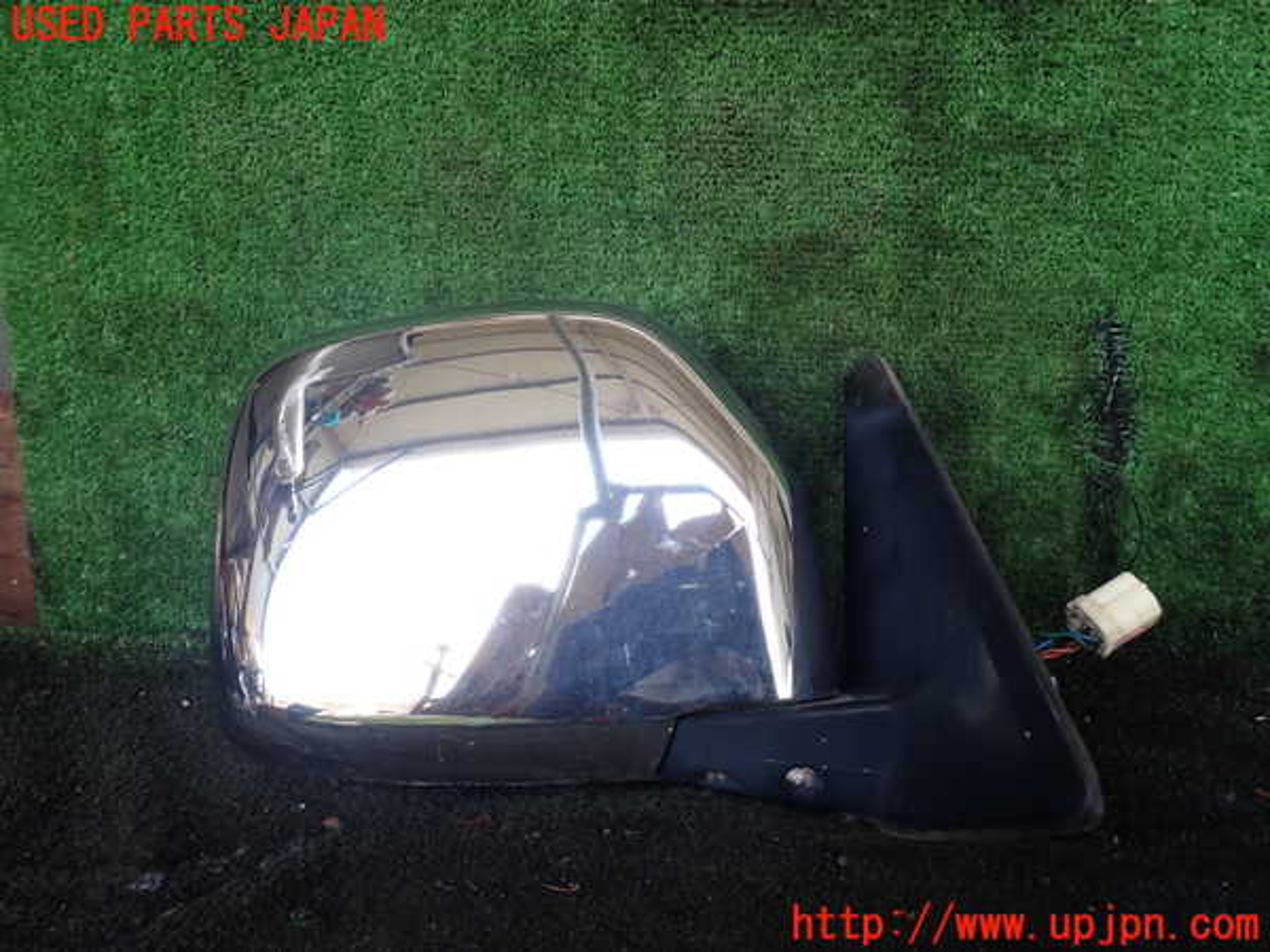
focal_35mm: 25
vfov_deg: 54.9
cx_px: 635
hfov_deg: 69.4
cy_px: 476
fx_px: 917
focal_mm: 4.5
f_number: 2.8
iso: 100
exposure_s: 1/60
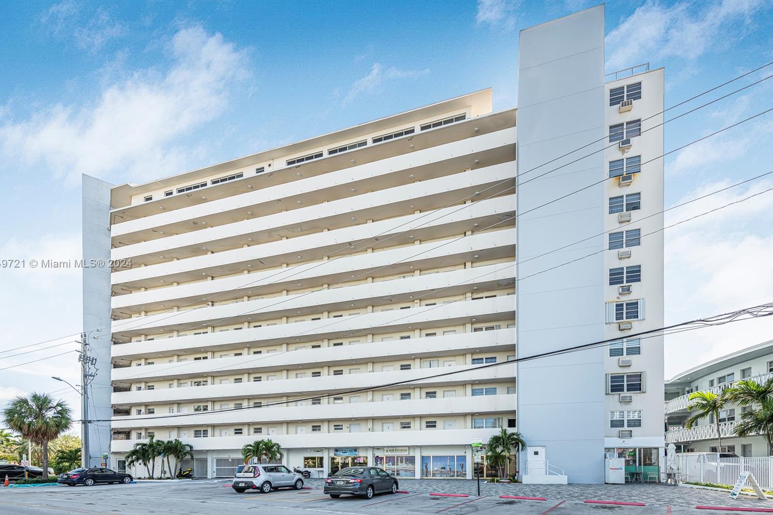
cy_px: 264
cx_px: 381
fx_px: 322
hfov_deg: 100.4
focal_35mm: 15
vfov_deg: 77.3
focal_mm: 14
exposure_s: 1/500
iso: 200
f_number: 6.3
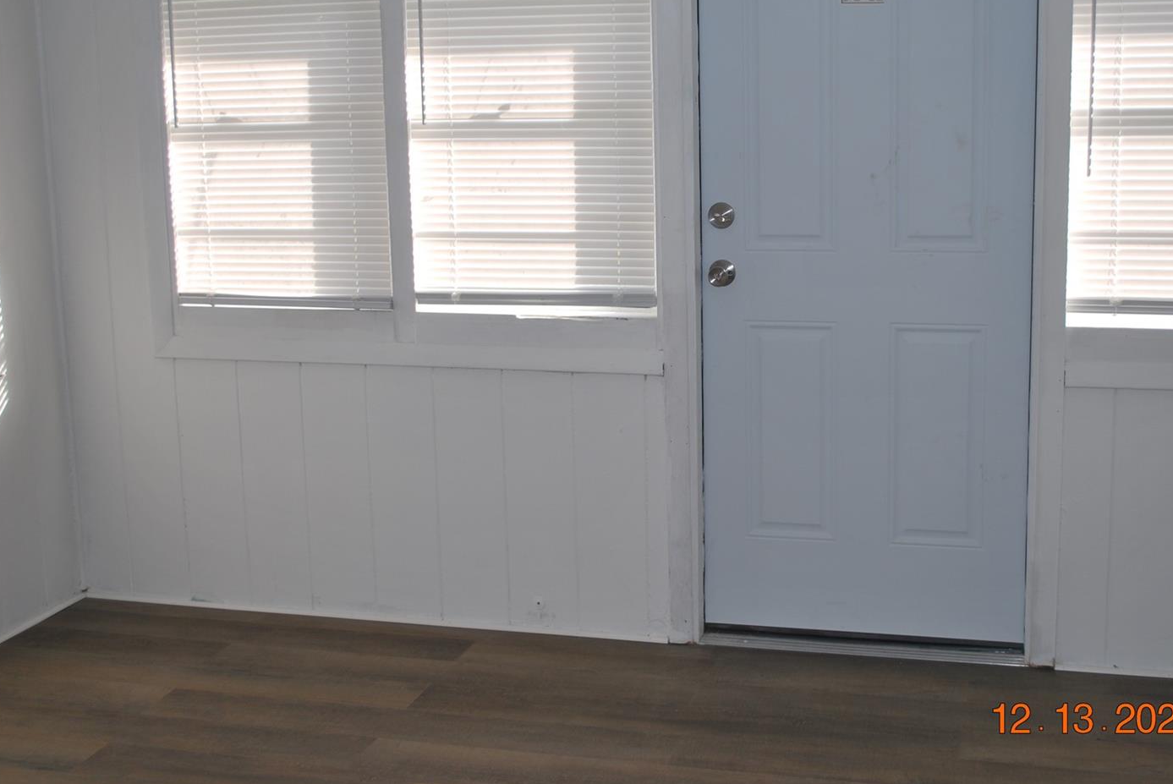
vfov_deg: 29.9
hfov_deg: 43.5
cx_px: 650
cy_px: 334
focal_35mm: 45
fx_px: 1467
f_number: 4.2
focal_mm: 26
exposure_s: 1/160
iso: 100
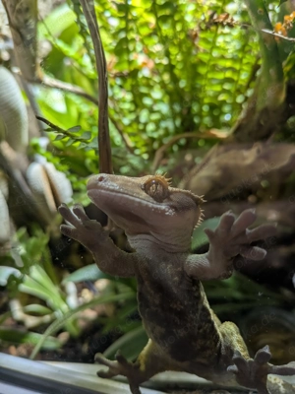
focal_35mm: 25
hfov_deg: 54.9
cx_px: 148
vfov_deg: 69.4
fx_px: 284
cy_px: 197
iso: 68
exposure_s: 1/172
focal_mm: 5.43
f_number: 1.89
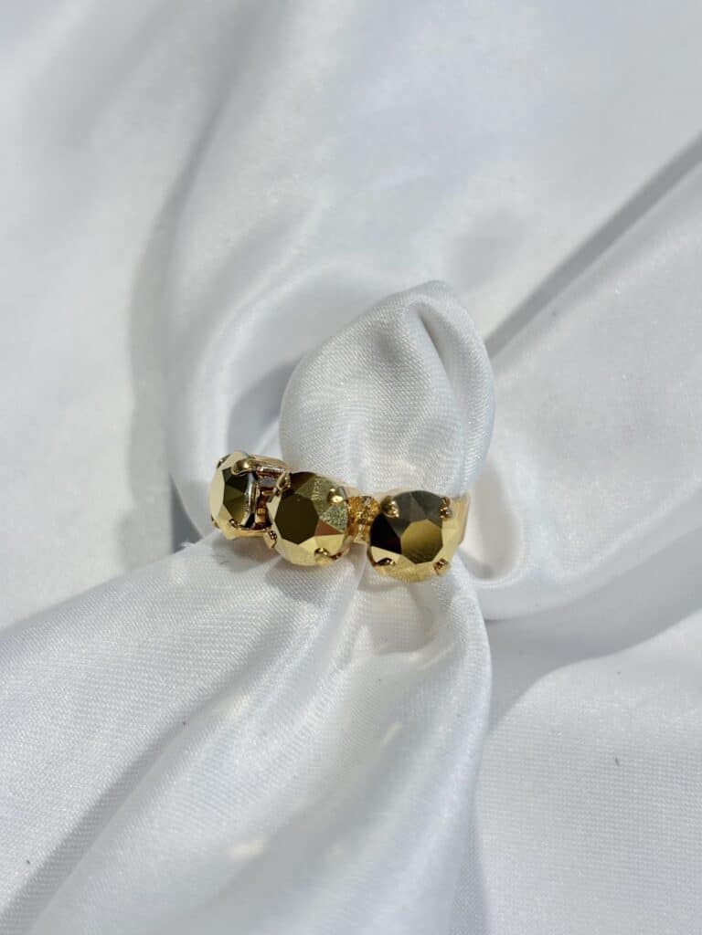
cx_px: 351
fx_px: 1406
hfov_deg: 28.0
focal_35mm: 52
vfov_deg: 36.8
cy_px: 468
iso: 32
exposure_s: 1/375
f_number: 1.6
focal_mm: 5.96
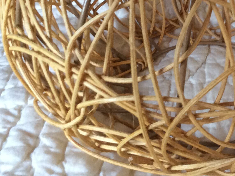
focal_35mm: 73
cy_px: 32
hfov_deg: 25.1
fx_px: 495
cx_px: 247
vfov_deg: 19.9
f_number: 2.4
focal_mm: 3.3
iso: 100
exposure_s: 1/25
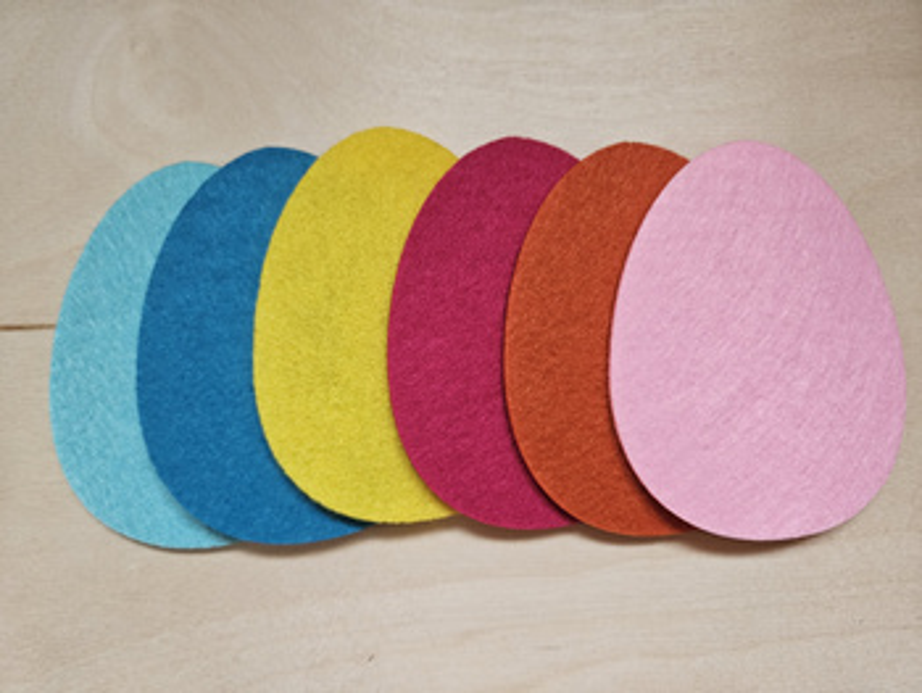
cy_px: 346
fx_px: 613
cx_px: 461
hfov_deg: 73.9
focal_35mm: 23
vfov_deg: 58.9
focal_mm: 5.4
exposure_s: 1/142
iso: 500
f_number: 1.8
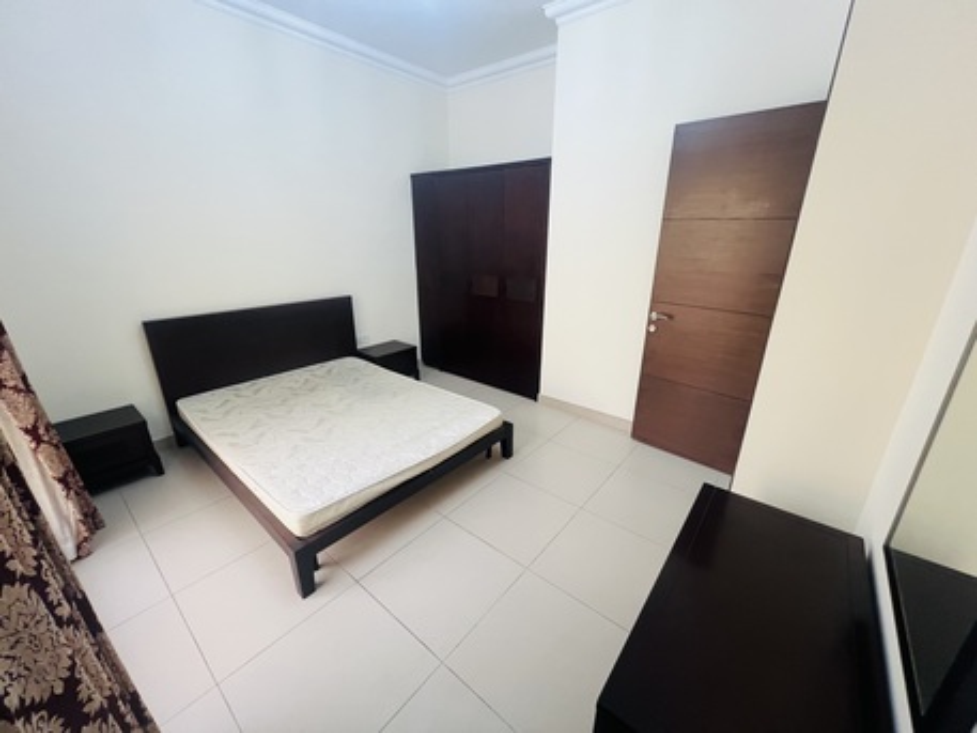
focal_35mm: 13
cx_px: 488
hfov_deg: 106.2
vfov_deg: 89.9
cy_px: 366
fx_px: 367
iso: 250
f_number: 1.8
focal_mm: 1.57
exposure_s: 1/50
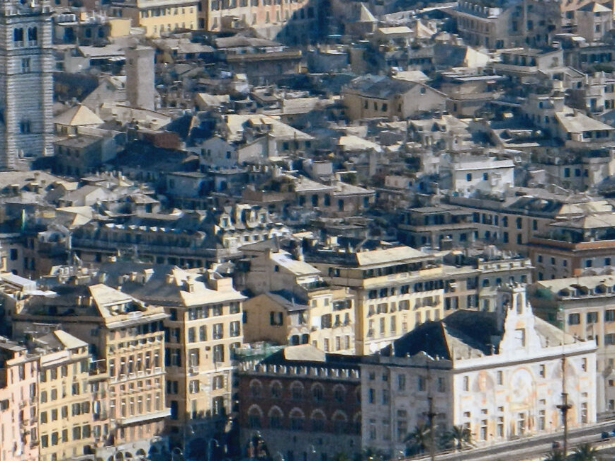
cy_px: 108
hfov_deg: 2.3
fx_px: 15297
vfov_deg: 1.7
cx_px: 299
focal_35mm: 861
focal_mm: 52.6
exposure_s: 1/640
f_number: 5.3
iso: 160
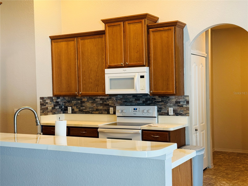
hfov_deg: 39.7
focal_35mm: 48
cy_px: 93
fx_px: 344
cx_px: 124
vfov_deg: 30.3
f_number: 1.78
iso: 200
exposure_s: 1/60
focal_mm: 6.76
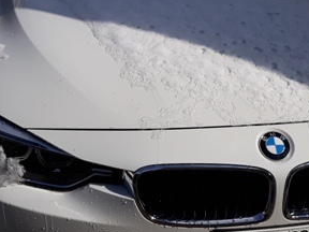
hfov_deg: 32.1
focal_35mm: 60
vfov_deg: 24.2
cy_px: 64
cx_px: 187
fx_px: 536
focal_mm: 3.71
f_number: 1.7
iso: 40
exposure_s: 1/3356
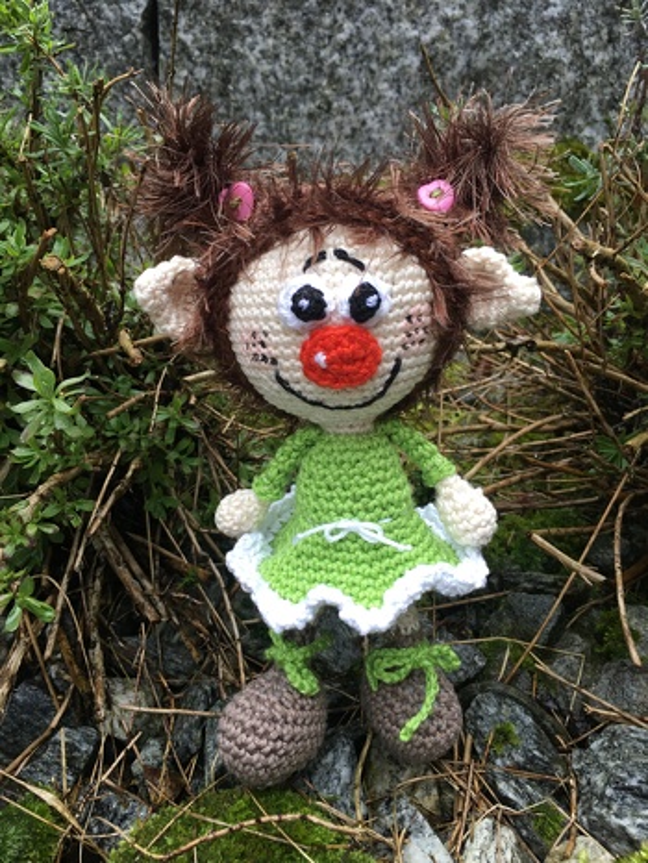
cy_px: 432
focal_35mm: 29
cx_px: 324
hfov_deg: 48.3
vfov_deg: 61.6
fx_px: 723
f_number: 2.2
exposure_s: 1/33
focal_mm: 4.15
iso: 25
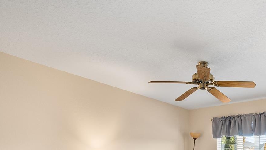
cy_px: 156
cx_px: 214
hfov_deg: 63.7
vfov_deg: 37.4
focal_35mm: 27
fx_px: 190
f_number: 8
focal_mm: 14
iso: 500
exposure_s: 1/15
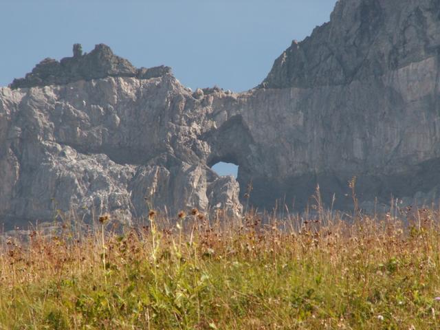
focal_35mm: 341
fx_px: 4334
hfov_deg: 5.8
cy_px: 165
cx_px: 220
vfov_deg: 4.4
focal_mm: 56.48
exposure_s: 1/125
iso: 50
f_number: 7.1
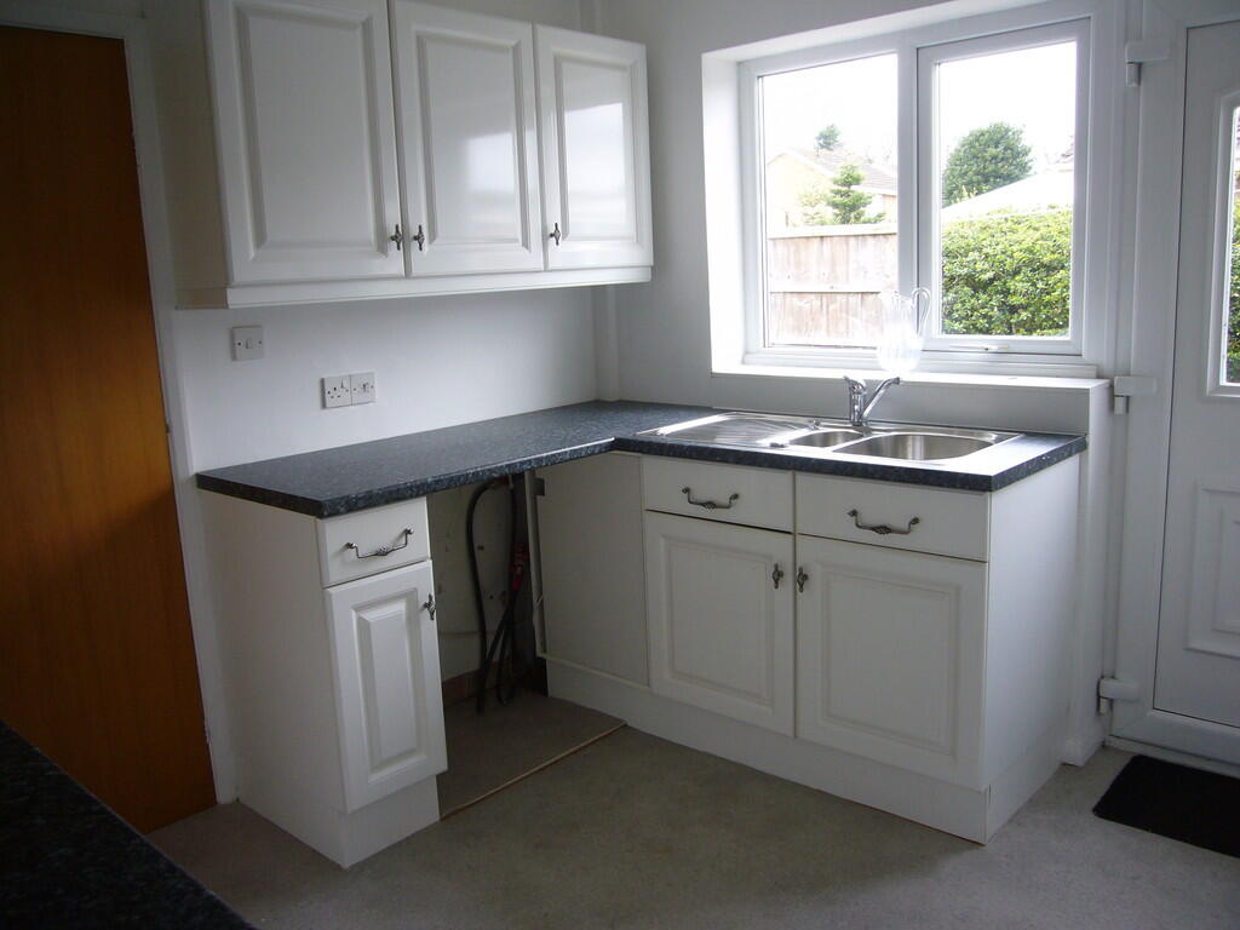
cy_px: 465
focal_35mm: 28
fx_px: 1003
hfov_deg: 63.4
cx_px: 620
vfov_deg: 49.7
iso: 80
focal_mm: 4.6
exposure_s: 1/40
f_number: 2.8
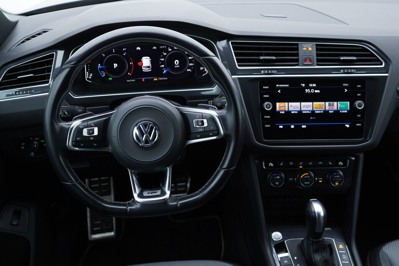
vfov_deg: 36.9
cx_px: 200
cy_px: 133
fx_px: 399
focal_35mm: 36
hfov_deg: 53.1
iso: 200
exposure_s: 1/40
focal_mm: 24
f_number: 2.8
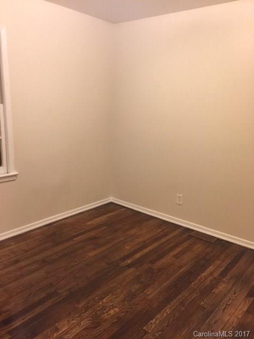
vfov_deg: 61.7
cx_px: 127
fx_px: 284
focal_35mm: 29
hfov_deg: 48.2
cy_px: 170
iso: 100
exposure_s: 1/15
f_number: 2.2
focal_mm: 4.15
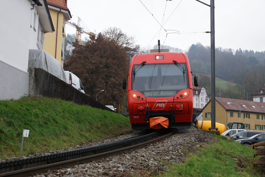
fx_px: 386
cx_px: 132
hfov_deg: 37.9
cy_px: 88
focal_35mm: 52
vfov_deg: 25.8
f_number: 6.3
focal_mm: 35
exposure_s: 1/400
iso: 400
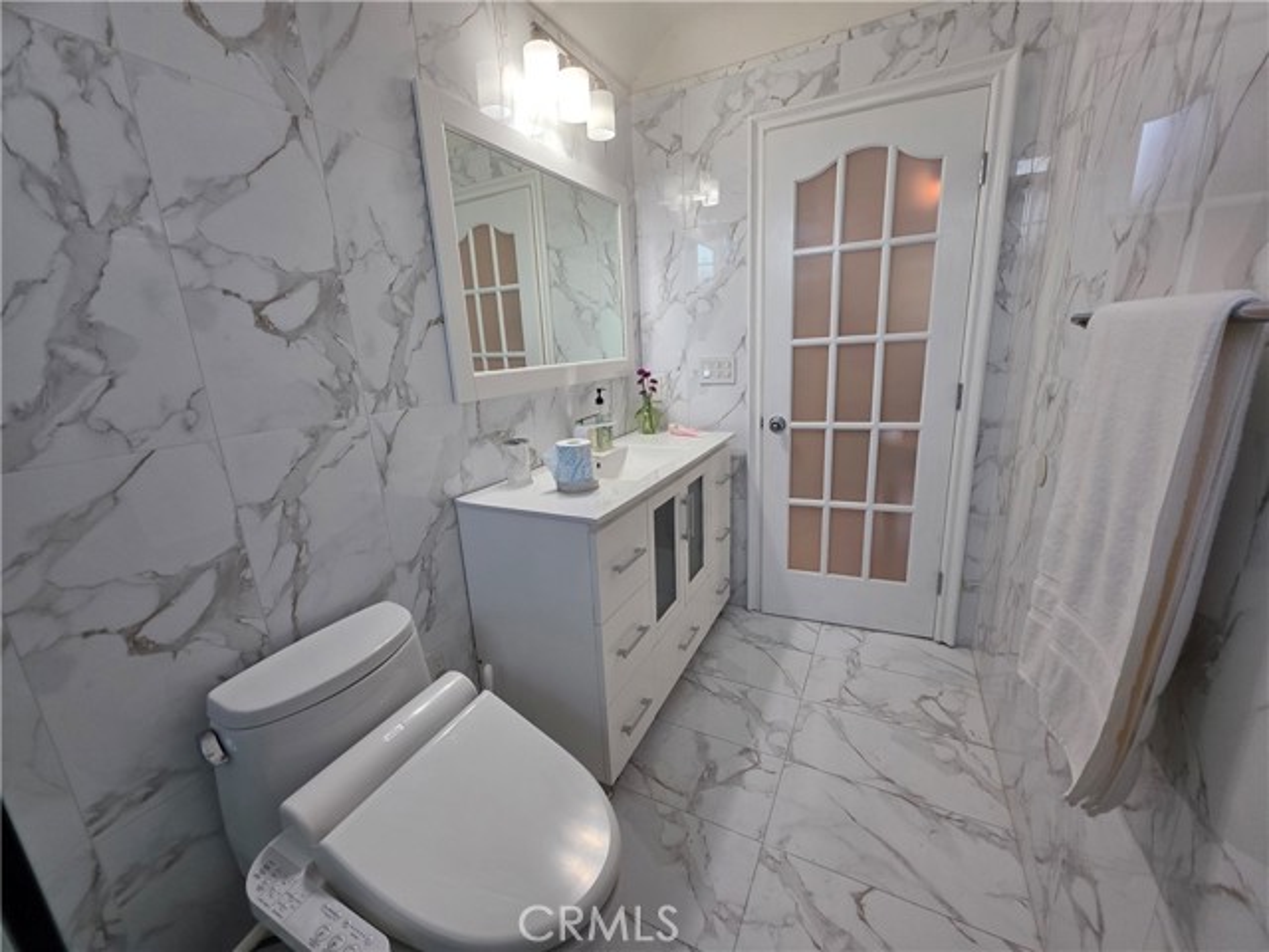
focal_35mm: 13
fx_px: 477
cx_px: 634
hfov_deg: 106.2
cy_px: 476
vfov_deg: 89.9
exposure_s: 1/120
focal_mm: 2.2
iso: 100
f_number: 1.9
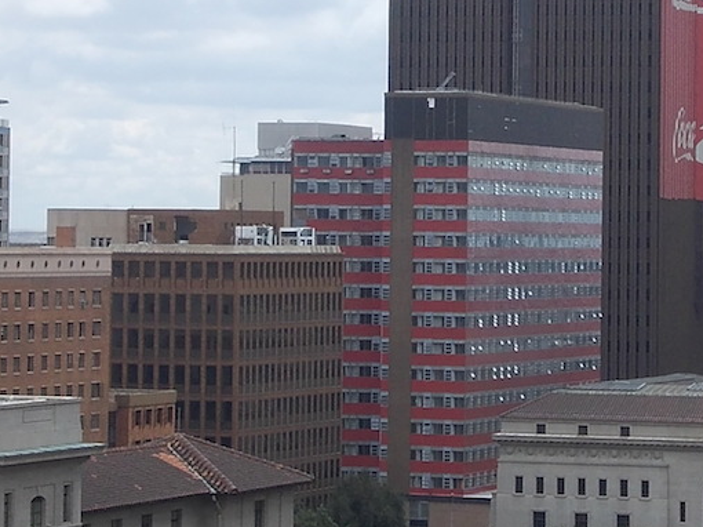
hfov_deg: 10.2
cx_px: 487
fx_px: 3918
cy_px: 160
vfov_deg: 7.7
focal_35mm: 193
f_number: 4.8
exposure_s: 1/500
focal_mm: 11.6
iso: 80
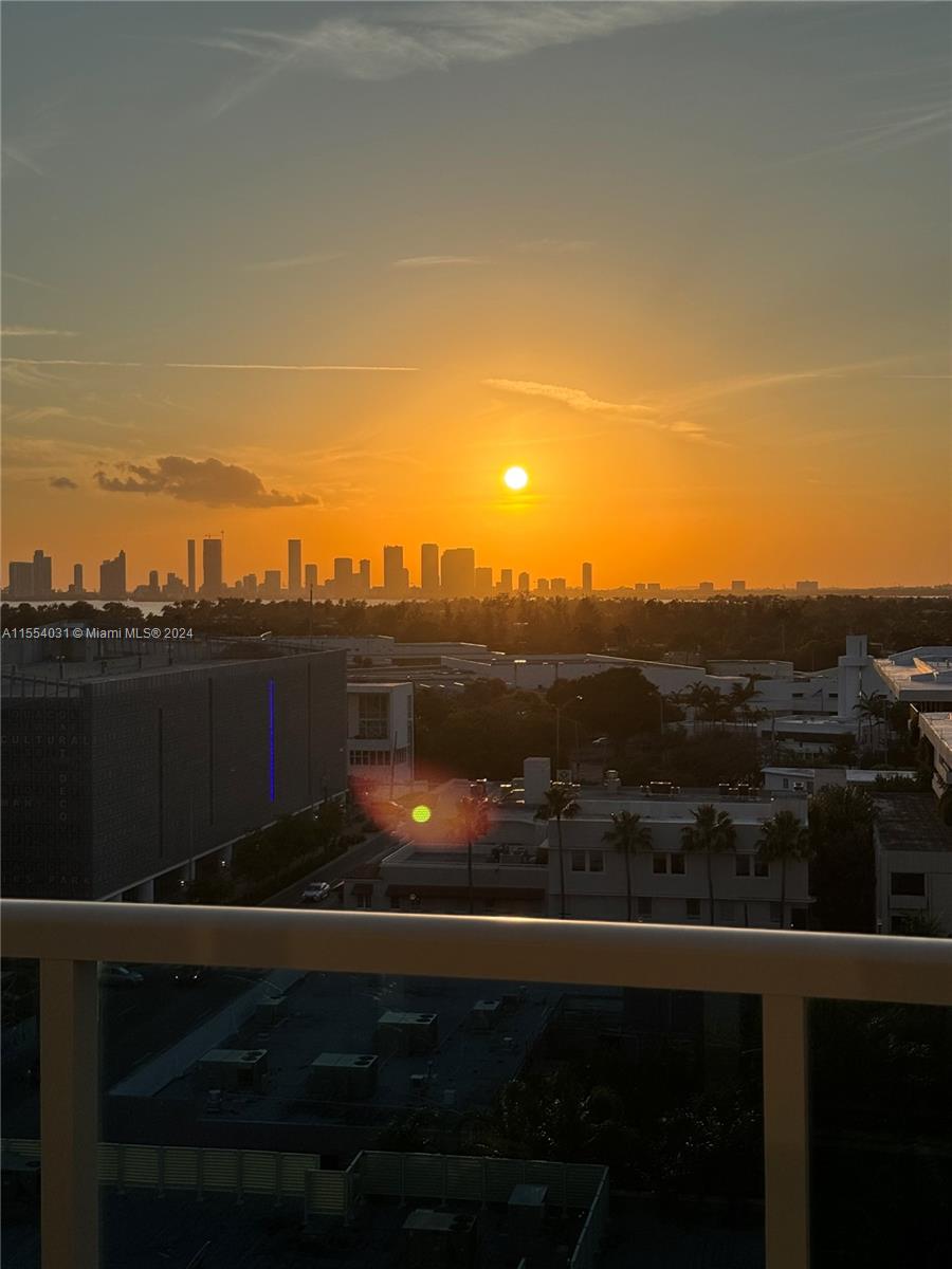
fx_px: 1760
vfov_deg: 39.7
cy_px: 634
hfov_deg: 30.3
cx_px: 476
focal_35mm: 48
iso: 80
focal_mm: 6.76
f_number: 1.78
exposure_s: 1/10526
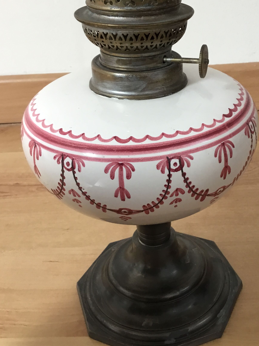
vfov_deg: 42.7
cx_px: 164
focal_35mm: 44
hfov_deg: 32.7
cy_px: 134
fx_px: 439
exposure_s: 1/33
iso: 80
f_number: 2.4
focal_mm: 3.3
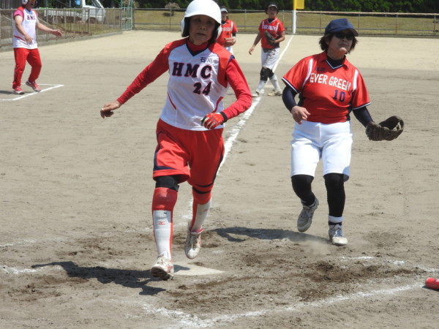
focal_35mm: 115
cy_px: 164
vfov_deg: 12.9
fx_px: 1458
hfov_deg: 17.1
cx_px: 220
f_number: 5
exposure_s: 1/640
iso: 100
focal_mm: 20.6
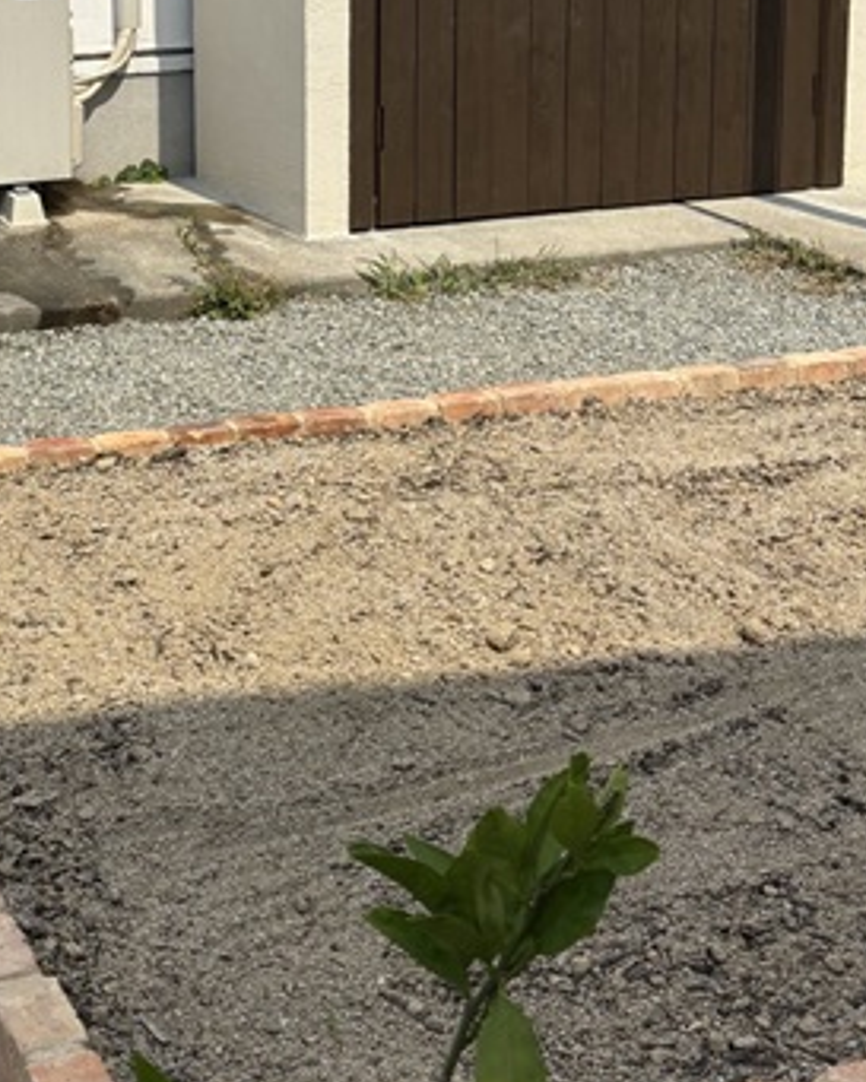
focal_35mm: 67
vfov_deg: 27.5
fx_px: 2146
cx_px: 157
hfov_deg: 22.5
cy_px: 159
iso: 50
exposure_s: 1/7194
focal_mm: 5.96
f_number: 1.6
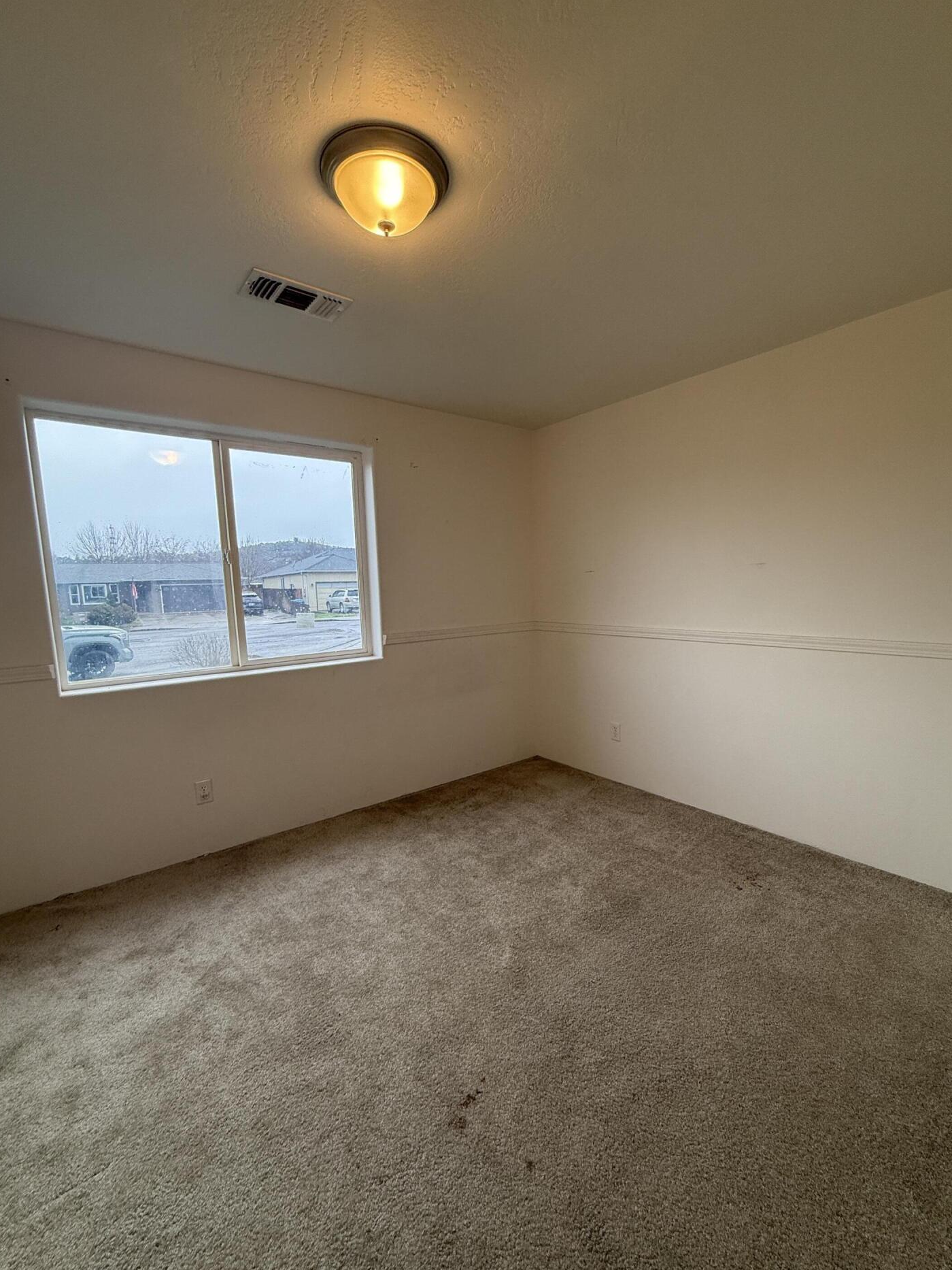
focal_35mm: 15
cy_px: 656
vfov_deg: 98.1
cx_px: 484
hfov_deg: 81.7
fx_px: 550
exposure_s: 1/120
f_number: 2.2
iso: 125
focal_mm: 2.22
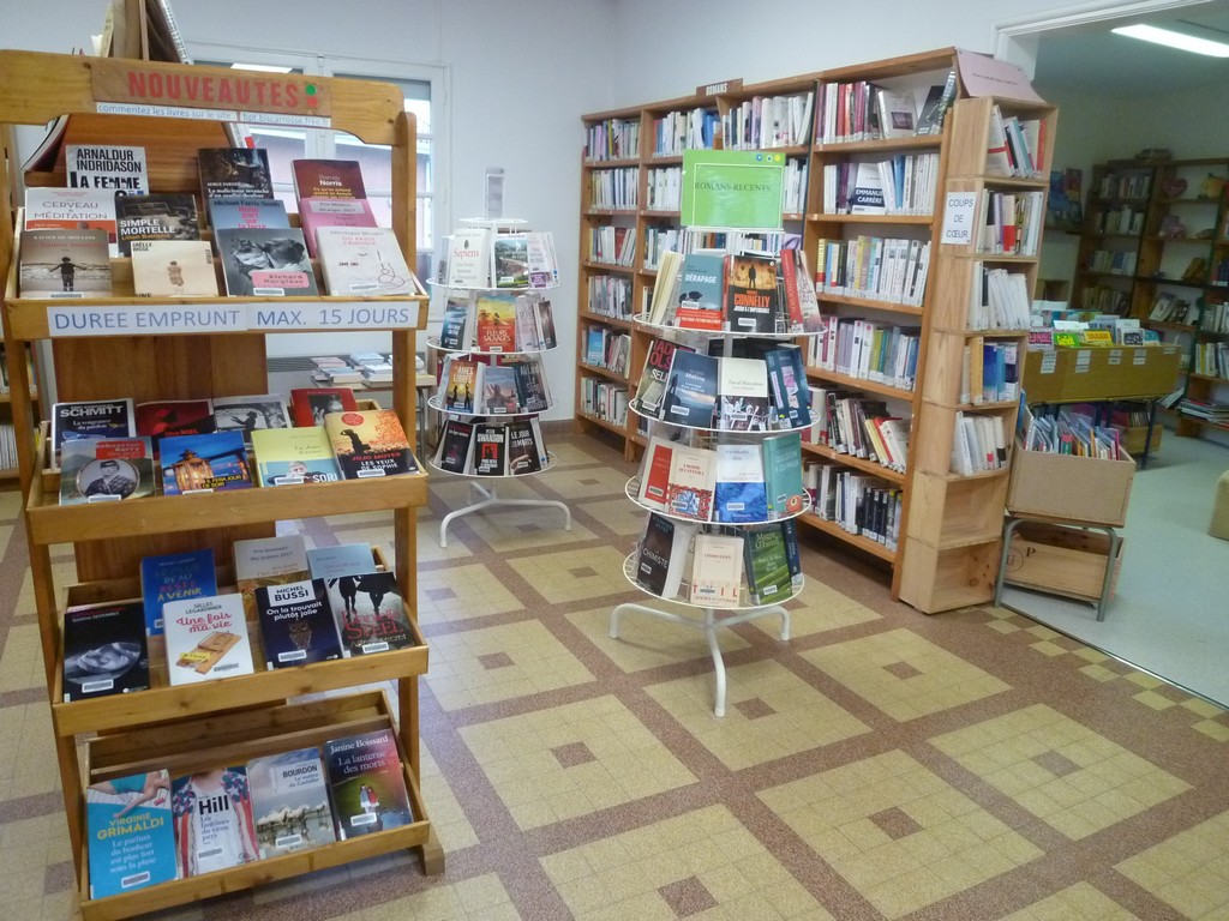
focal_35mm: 25
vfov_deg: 54.9
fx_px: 888
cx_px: 614
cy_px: 460
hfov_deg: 69.4
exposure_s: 1/30
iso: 320
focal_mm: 4.5
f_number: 2.8
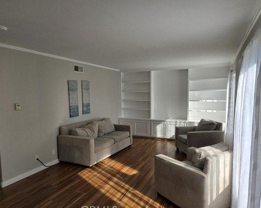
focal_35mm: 25
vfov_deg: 56.8
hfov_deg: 68.1
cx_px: 132
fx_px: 193
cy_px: 108
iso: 80
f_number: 1.8
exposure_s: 1/1756
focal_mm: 5.4
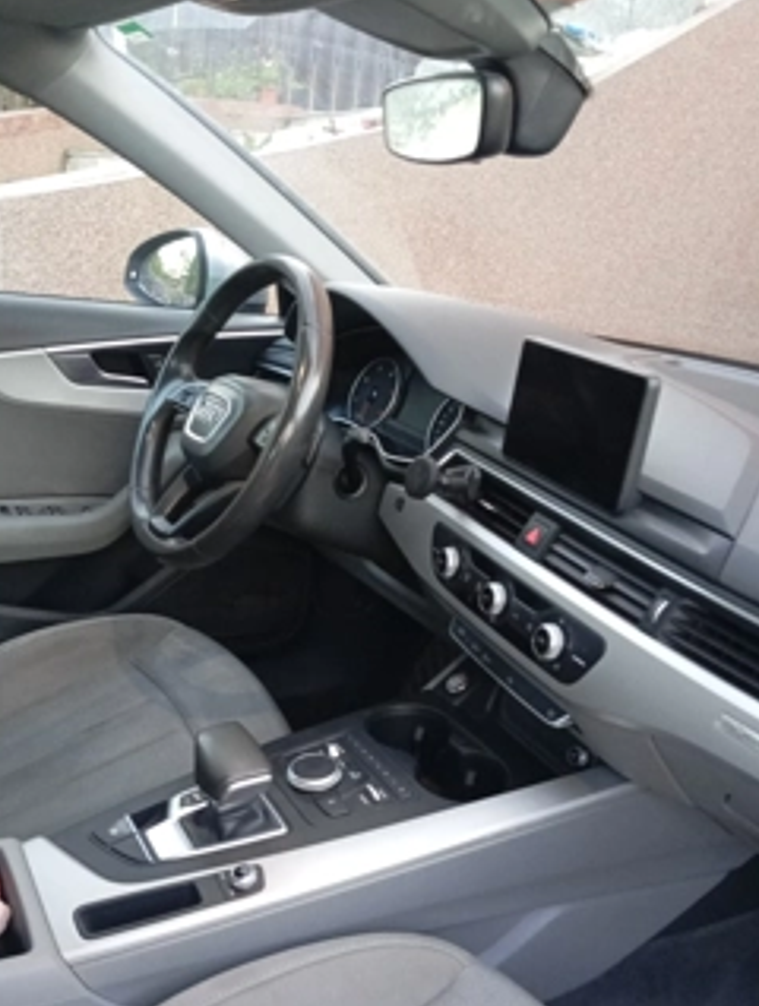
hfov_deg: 40.7
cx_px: 300
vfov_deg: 52.4
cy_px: 554
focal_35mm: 35
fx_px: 1019
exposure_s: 1/25
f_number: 1.8
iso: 1174
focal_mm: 4.22
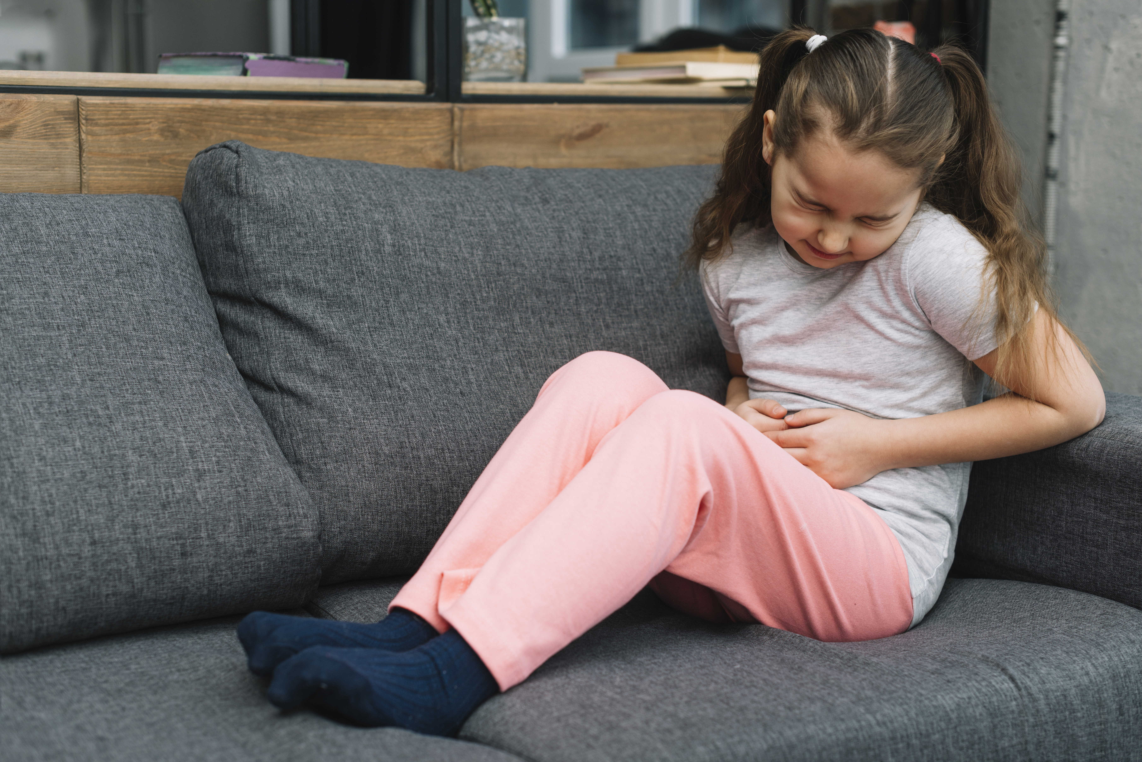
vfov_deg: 27.0
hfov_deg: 39.6
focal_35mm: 50
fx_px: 1587
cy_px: 381
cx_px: 571
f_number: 3.2
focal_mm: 50
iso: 200
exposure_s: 1/160
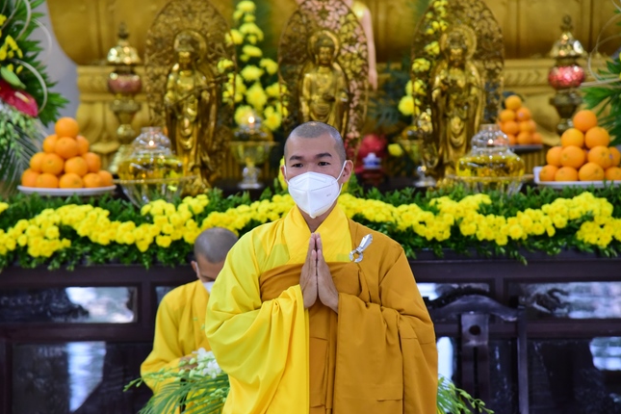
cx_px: 310
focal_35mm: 121
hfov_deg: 16.9
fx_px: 2087
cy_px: 208
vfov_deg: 11.3
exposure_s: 1/125
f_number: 5
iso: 6400
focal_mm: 120
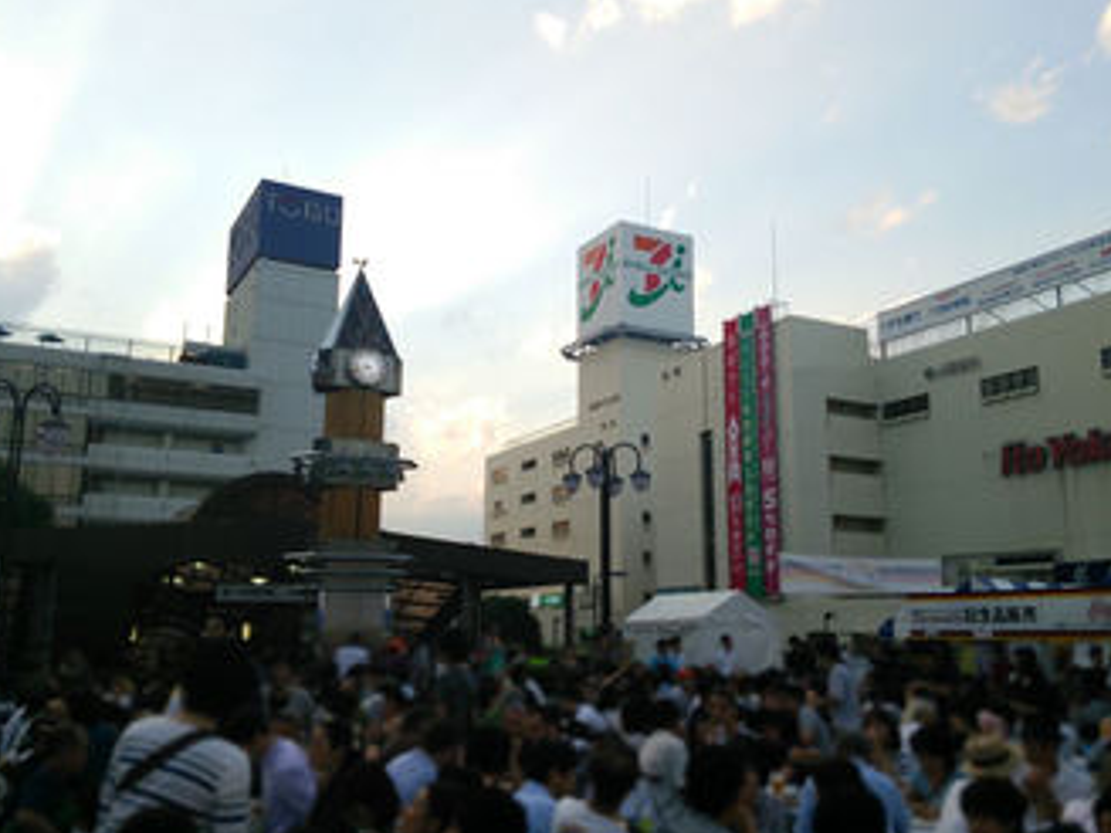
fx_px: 1027
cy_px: 403
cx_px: 572
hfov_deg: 56.8
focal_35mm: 32
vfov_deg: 44.2
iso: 40
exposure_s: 1/311
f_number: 1.94
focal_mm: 4.06
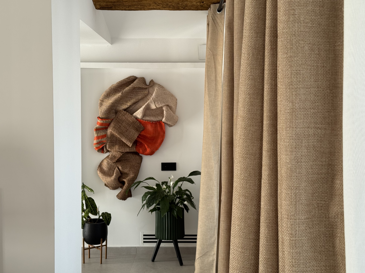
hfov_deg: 39.7
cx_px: 182
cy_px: 136
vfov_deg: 30.3
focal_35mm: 48
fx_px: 506
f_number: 1.78
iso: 64
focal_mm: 6.76
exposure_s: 1/121
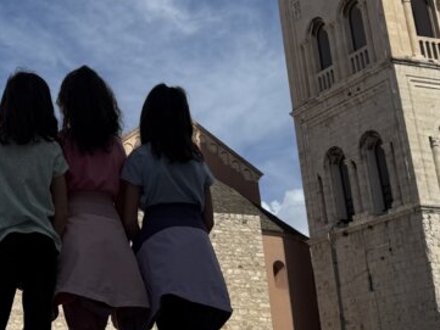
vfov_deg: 21.1
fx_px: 865
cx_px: 55
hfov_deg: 27.6
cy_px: 29
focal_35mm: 68
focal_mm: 6.76
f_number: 1.78
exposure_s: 1/10417
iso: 80
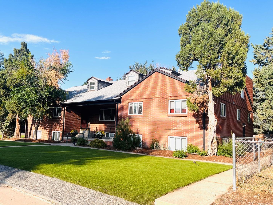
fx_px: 229
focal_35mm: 29
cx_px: 124
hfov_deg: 61.5
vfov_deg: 48.2
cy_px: 110
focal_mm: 5.1
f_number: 1.6
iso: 50
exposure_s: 1/2688
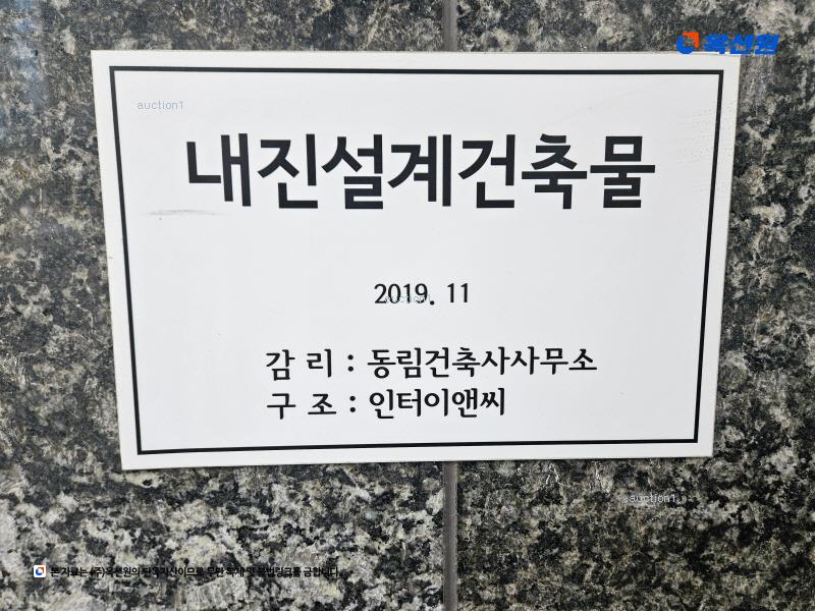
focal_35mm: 23
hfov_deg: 73.9
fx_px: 542
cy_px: 306
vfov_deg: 58.9
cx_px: 408
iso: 50
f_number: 1.8
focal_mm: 5.4
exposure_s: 1/207
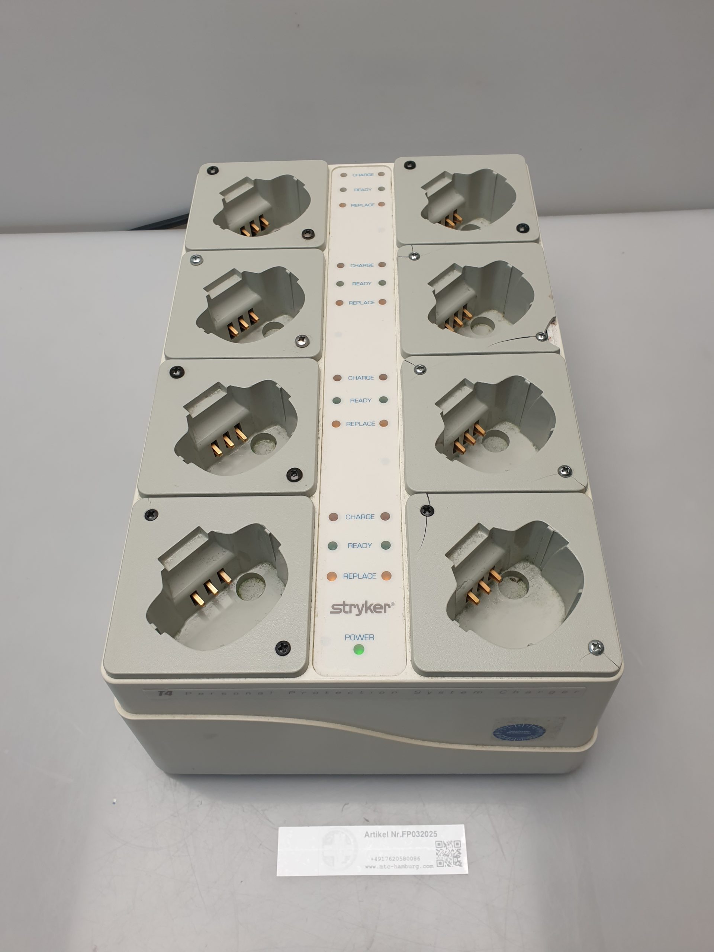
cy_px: 476
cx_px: 357
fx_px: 715
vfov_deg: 67.3
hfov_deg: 53.1
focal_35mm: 26
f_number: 2.4
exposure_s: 1/100
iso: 80
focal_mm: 4.3
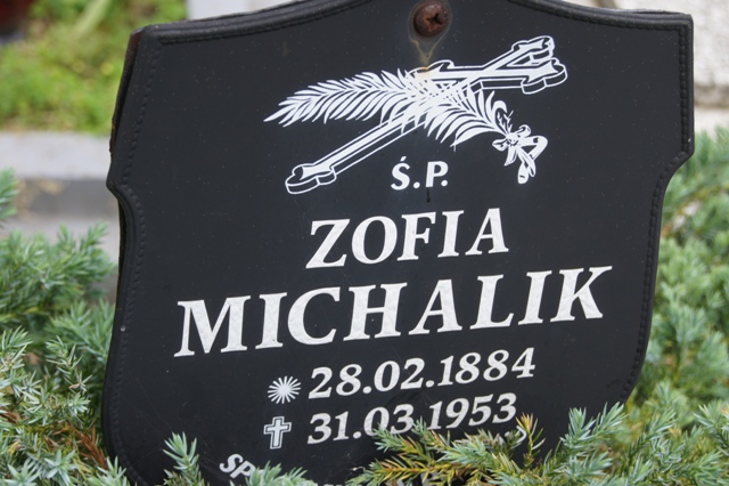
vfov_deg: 16.5
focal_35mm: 82
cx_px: 364
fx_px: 1670
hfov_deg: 24.6
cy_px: 243
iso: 200
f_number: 8
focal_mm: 55
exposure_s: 1/125
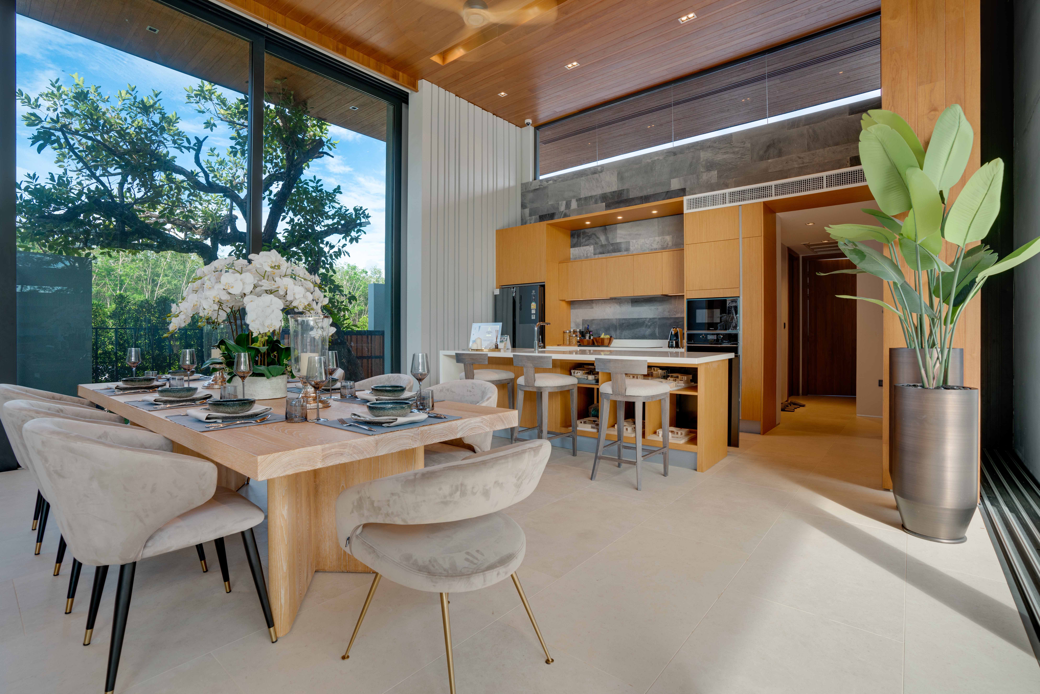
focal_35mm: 16
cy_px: 347
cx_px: 520
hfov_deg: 96.7
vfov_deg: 73.8
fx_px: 462
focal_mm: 16
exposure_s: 1/400
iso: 400
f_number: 8
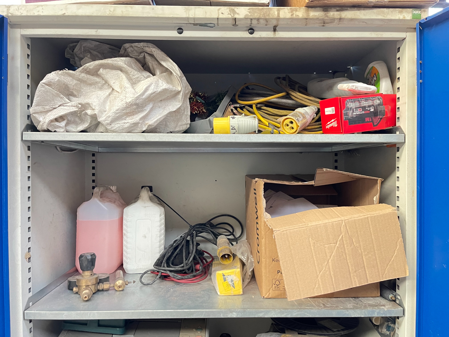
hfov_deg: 67.3
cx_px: 224
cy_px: 168
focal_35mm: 26
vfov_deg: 53.1
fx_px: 337
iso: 500
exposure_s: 1/49
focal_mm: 5.1
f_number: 1.6
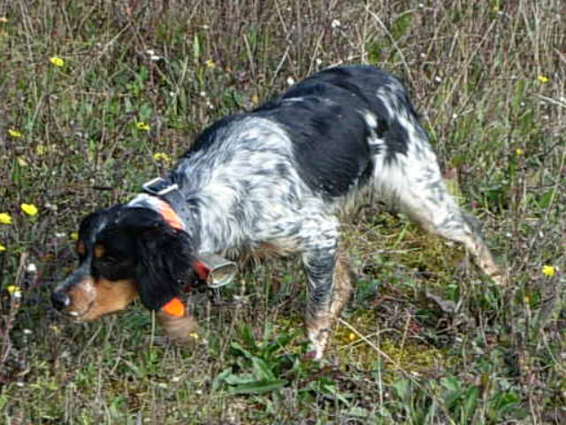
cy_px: 212
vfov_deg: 11.8
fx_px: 2060
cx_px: 283
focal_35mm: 126
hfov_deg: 15.6
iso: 50
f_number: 5.3
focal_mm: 26.3
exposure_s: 1/108
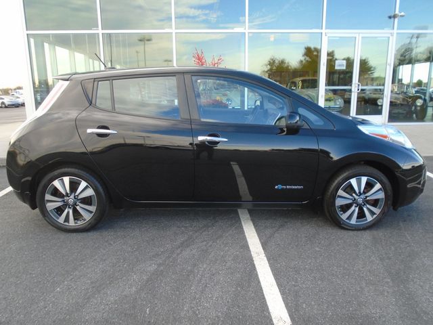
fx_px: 325
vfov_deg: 53.1
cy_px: 162
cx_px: 216
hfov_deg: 67.3
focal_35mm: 26
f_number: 3.2
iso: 100
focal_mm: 4.6
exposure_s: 1/100
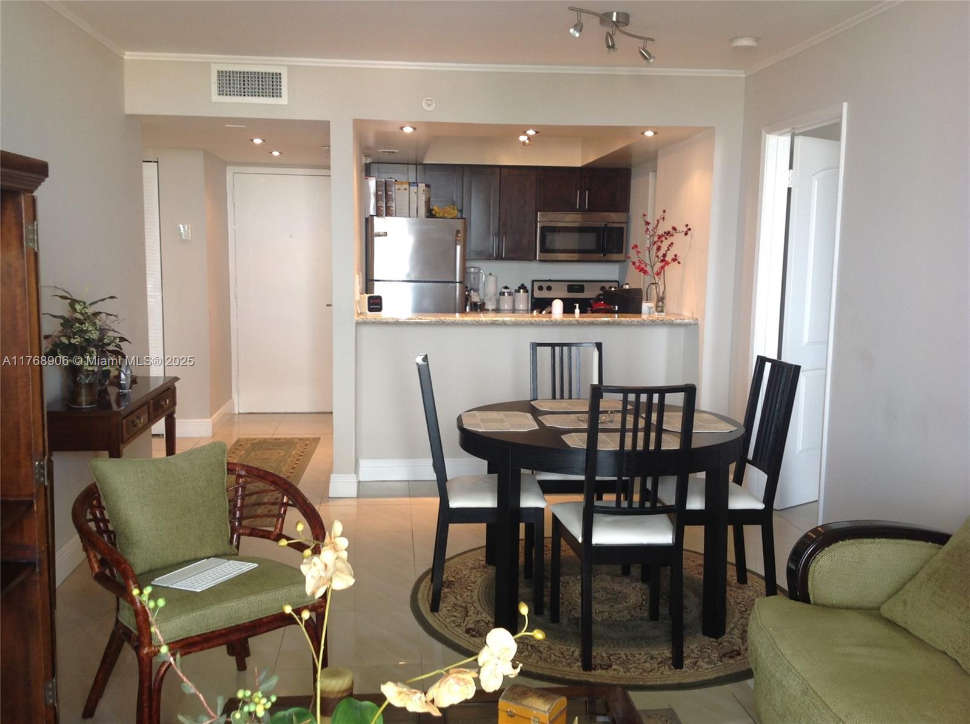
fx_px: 979
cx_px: 485
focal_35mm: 35
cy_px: 362
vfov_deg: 40.6
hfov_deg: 52.7
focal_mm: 4.28
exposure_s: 1/20
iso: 50
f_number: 2.4
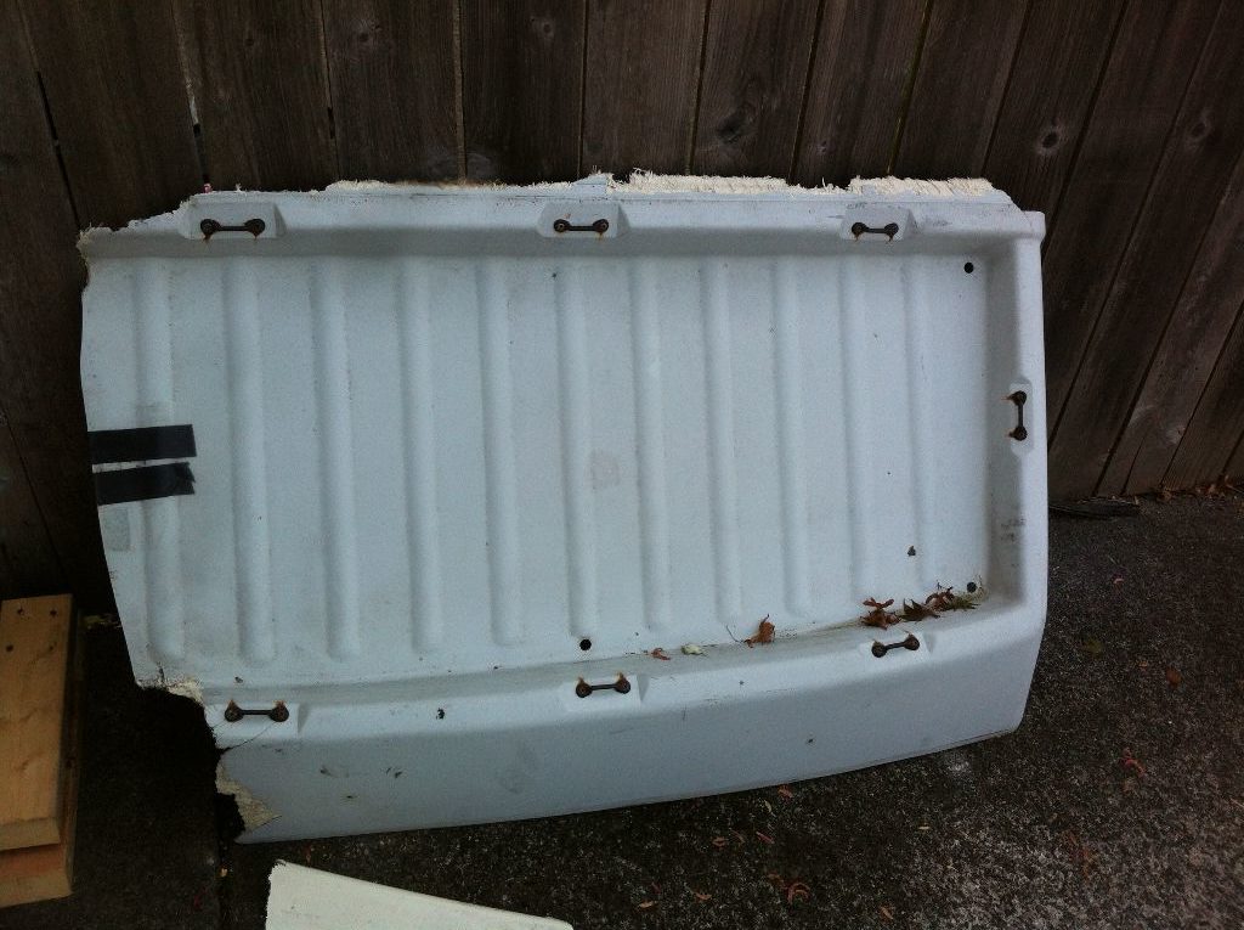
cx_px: 622
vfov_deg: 40.6
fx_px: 1256
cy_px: 465
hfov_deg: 52.7
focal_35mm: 35
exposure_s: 1/375
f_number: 2.8
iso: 80
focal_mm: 3.85
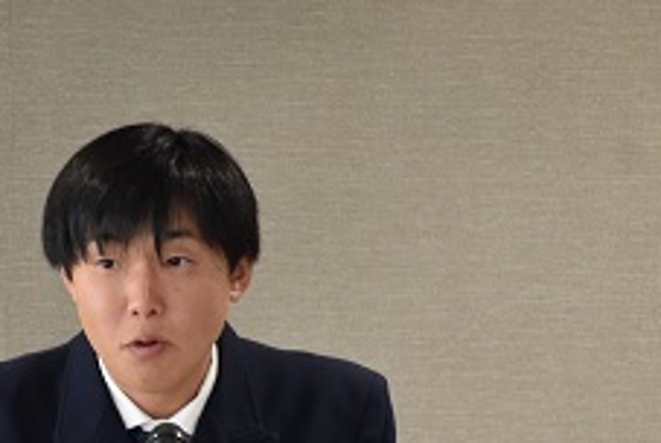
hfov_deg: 2.2
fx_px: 17024
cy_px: 408
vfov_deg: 1.5
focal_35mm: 926
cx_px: 160
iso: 1400
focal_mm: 260
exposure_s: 1/125
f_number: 6
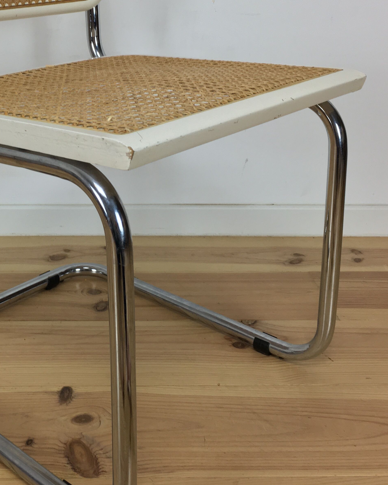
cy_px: 175
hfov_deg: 30.9
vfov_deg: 38.5
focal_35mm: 48
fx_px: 689
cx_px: 92
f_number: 2.2
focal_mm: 4.15
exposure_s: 1/33
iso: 32
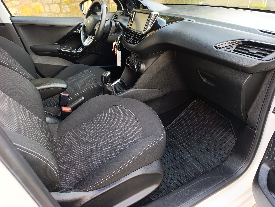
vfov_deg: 59.0
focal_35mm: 23
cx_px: 138
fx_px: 183
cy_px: 104
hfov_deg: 73.8
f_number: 1.6
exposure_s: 1/100
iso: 250
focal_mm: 6.14
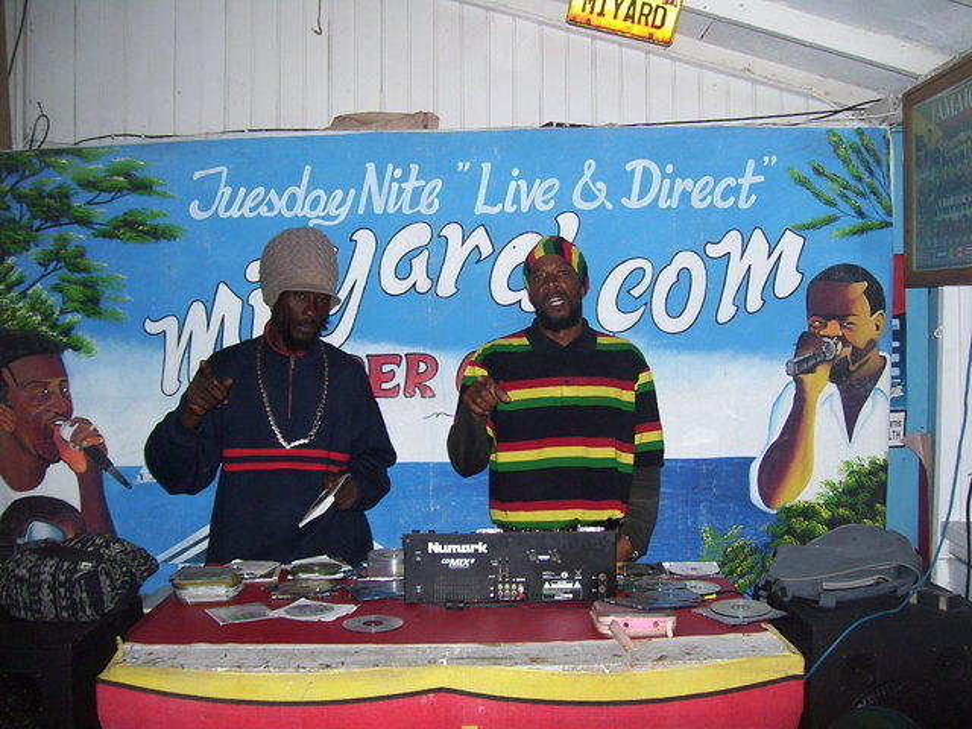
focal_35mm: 36
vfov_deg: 39.7
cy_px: 364
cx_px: 486
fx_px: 1011
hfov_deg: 51.4
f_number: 2.7
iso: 125
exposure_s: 1/60
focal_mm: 6
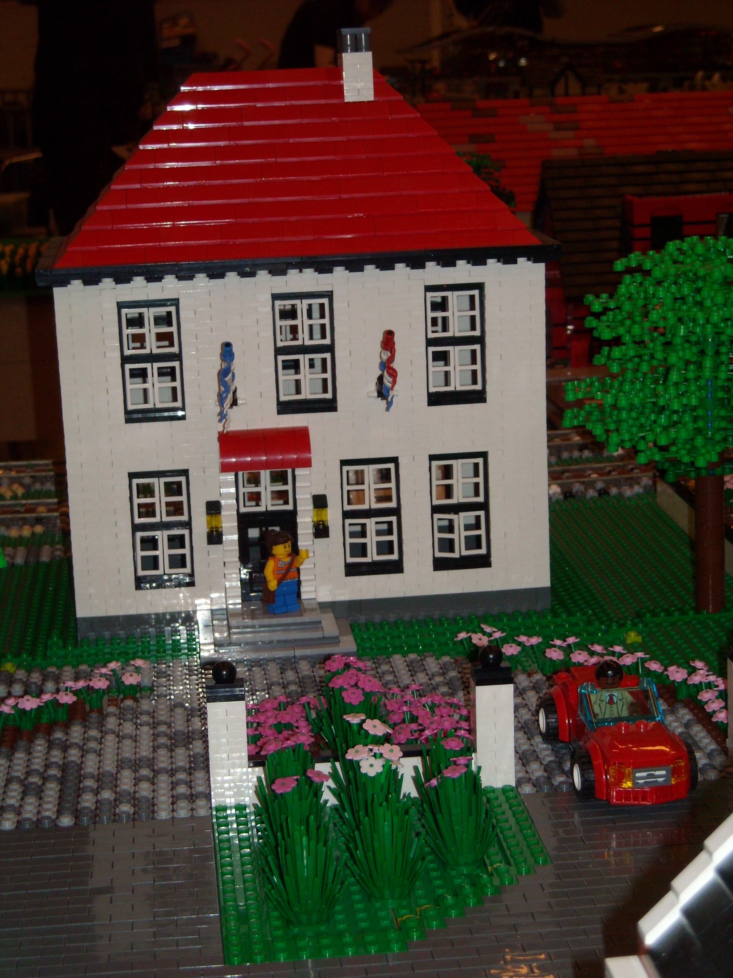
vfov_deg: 25.7
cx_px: 366
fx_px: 2146
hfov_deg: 19.4
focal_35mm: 76
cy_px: 489
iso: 200
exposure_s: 1/60
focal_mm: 12.3
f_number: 3.9
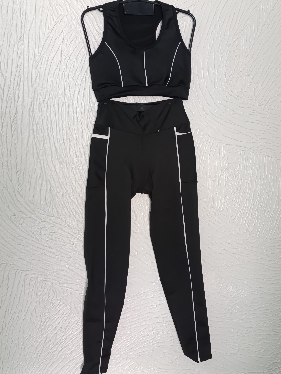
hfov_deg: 56.9
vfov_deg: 71.5
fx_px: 259
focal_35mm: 24
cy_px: 184
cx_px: 137
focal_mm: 6.14
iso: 800
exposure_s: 1/120
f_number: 1.6
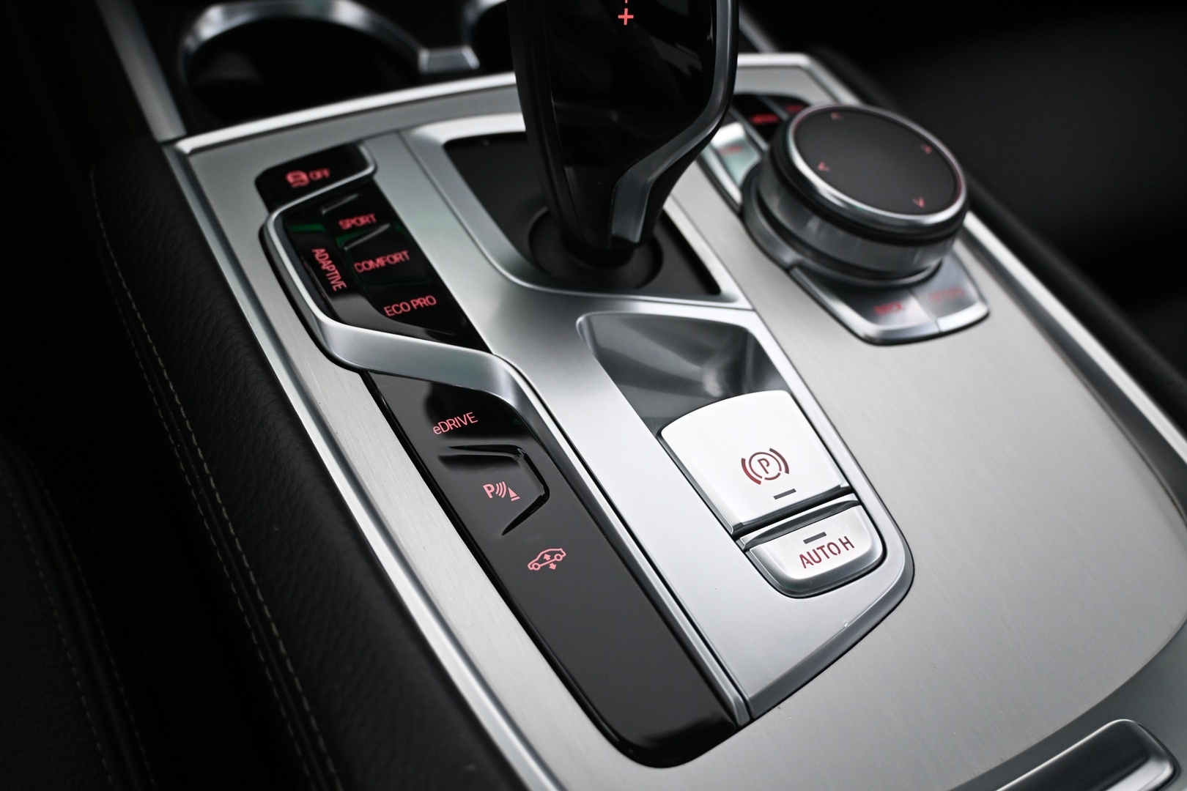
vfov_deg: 42.6
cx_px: 594
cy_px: 396
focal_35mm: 31
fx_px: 1014
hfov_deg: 60.7
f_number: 3.8
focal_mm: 20.5
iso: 1250
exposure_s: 1/30
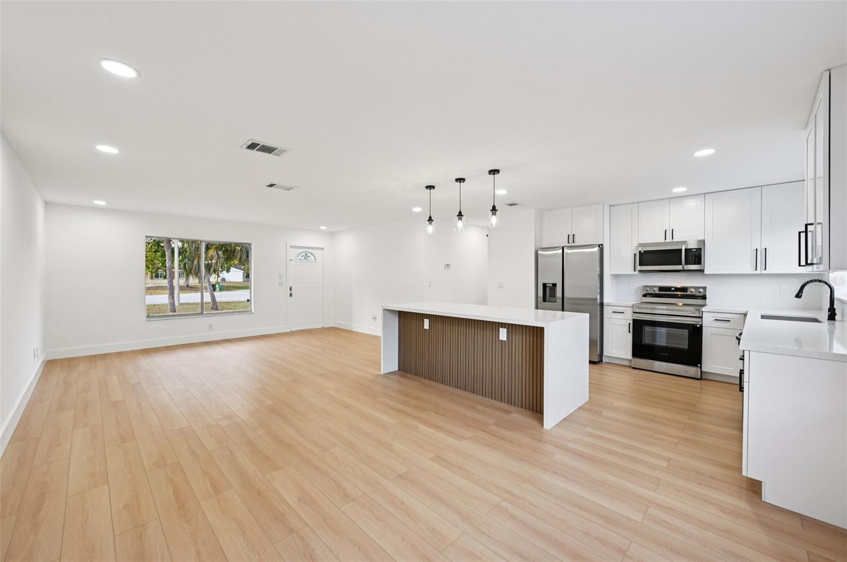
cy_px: 281
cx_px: 424
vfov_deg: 81.1
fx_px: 329
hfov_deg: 104.3
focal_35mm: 14
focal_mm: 14
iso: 1000
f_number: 8
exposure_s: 1/100
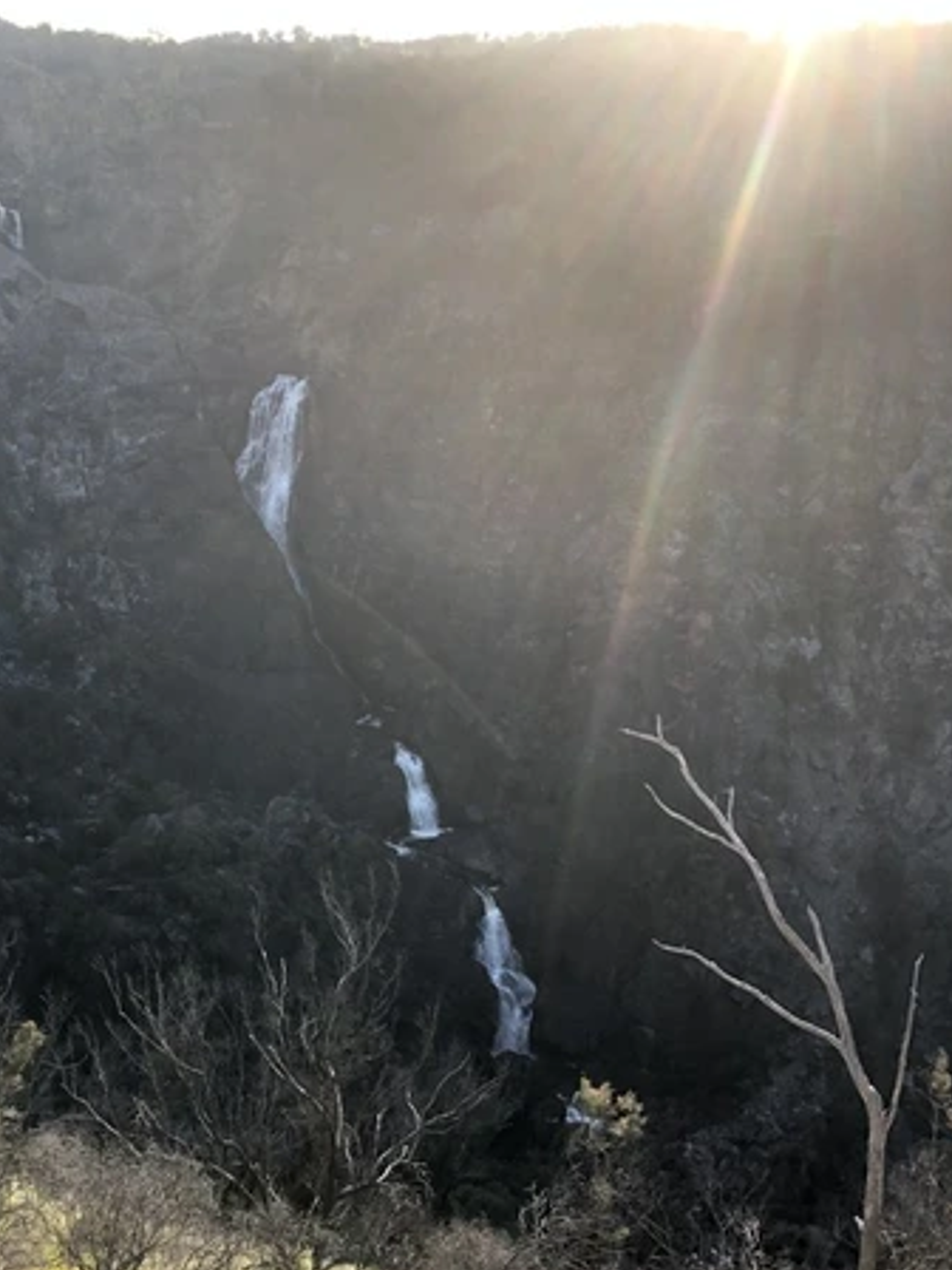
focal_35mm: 40
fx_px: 1467
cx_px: 289
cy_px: 666
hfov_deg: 35.5
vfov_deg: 46.8
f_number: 1.8
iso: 20
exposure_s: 1/147
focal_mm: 3.99
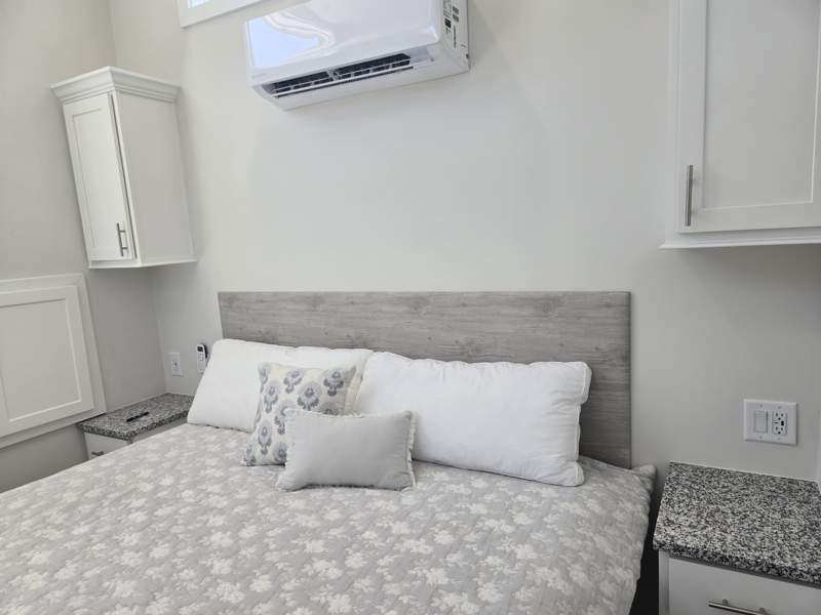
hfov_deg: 73.9
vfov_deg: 58.9
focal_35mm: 23
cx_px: 410
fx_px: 545
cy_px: 308
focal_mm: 5.4
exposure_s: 1/120
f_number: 1.8
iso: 32
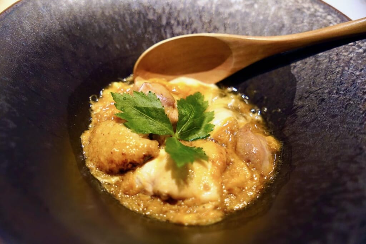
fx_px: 454
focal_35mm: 45
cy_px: 122
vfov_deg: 30.0
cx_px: 183
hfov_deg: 43.9
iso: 800
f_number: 2.8
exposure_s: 1/50
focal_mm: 29.8
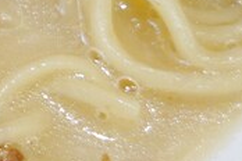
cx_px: -313
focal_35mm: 319
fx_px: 2142
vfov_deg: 4.3
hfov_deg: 6.2
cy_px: -171
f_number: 5.6
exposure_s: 1/80
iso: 1250
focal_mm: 61.7
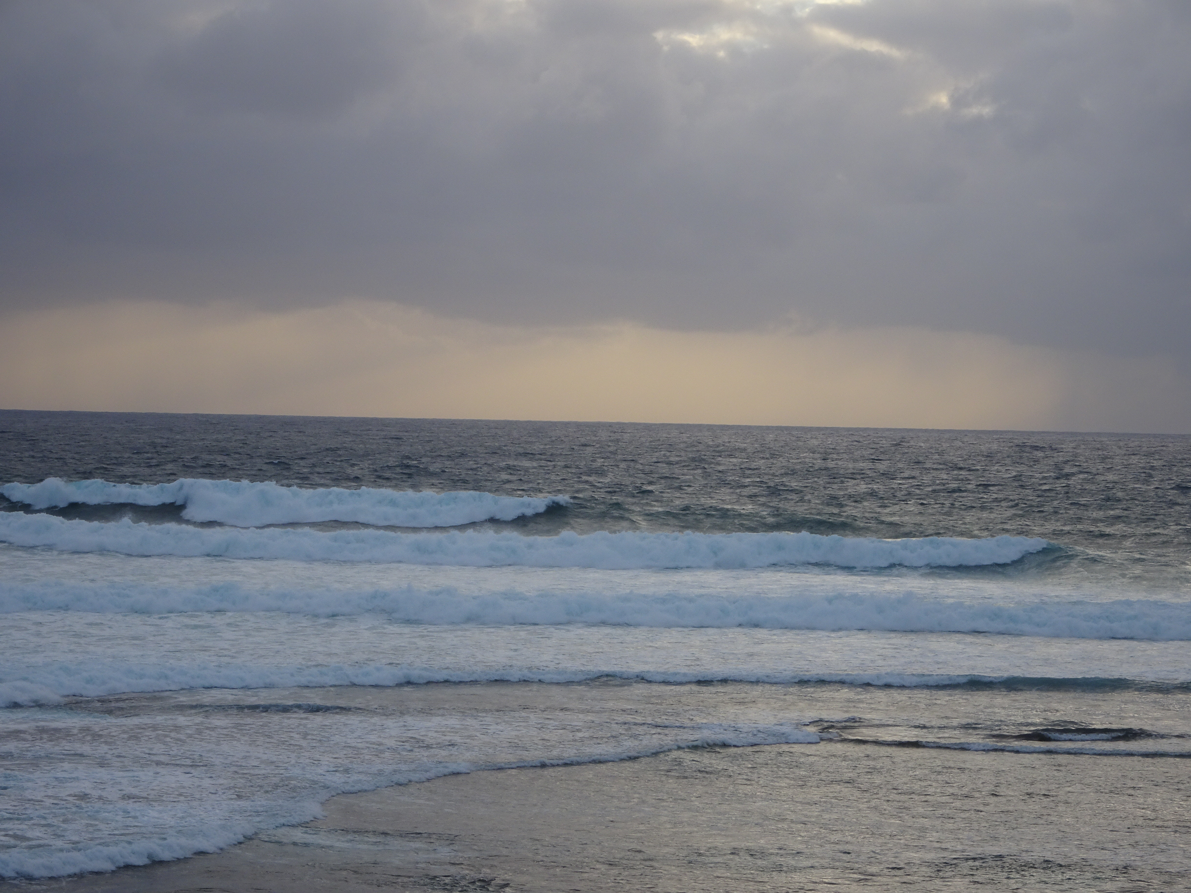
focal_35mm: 115
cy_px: 446
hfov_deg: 17.1
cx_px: 596
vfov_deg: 12.9
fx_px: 3957
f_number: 5.6
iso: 80
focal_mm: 19.68
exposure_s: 1/125
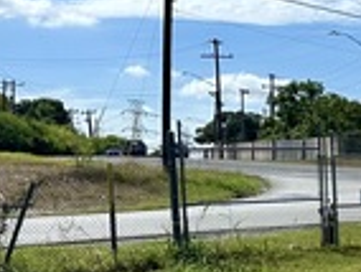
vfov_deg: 13.5
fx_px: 1128
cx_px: 747
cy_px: 287
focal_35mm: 108
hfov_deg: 14.6
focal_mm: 6.86
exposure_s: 1/6623
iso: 80
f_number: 1.78
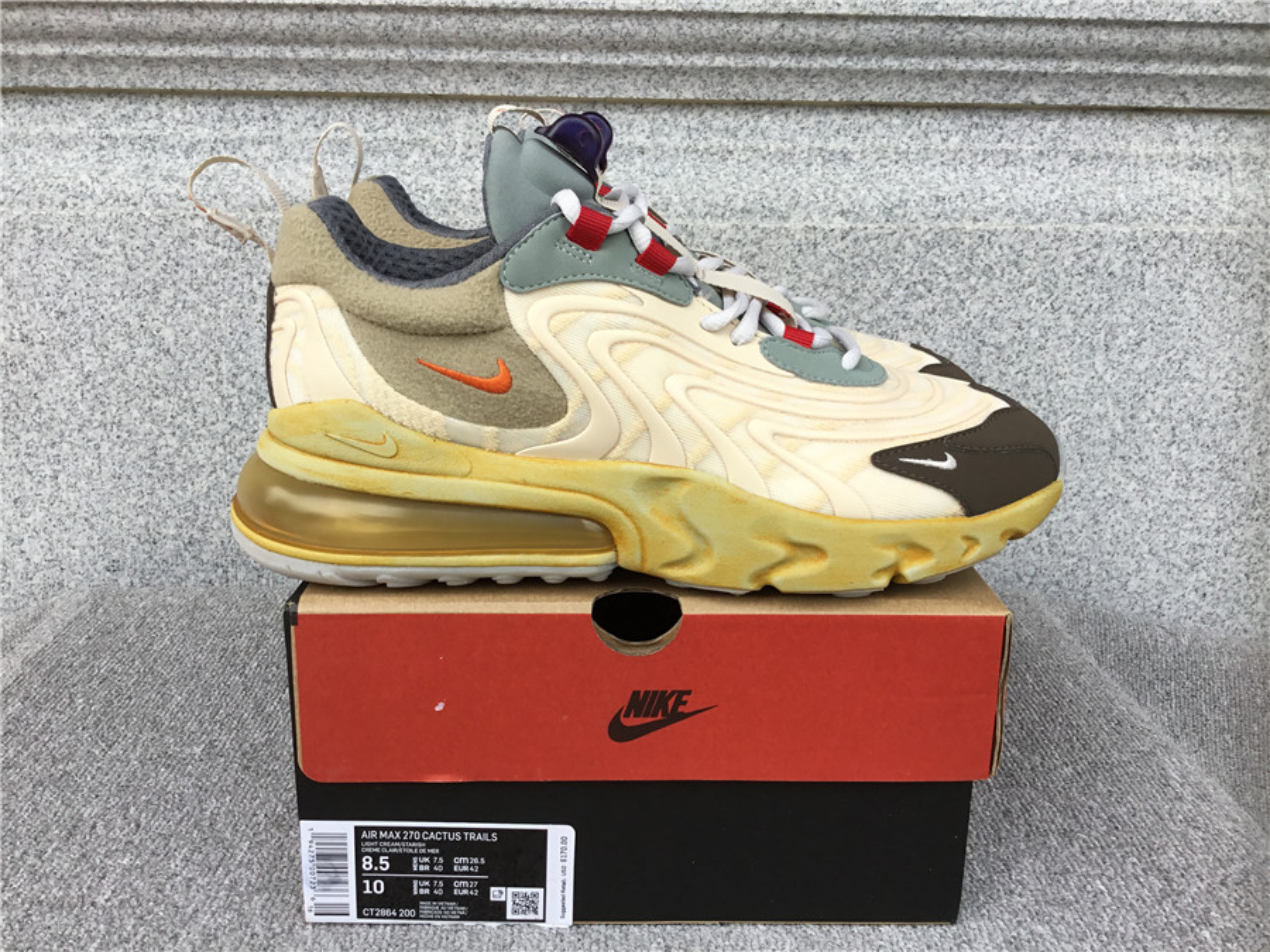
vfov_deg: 45.4
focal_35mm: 31
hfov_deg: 58.4
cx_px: 635
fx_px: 1137
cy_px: 476
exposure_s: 1/172
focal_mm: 3.3
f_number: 2.4
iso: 25
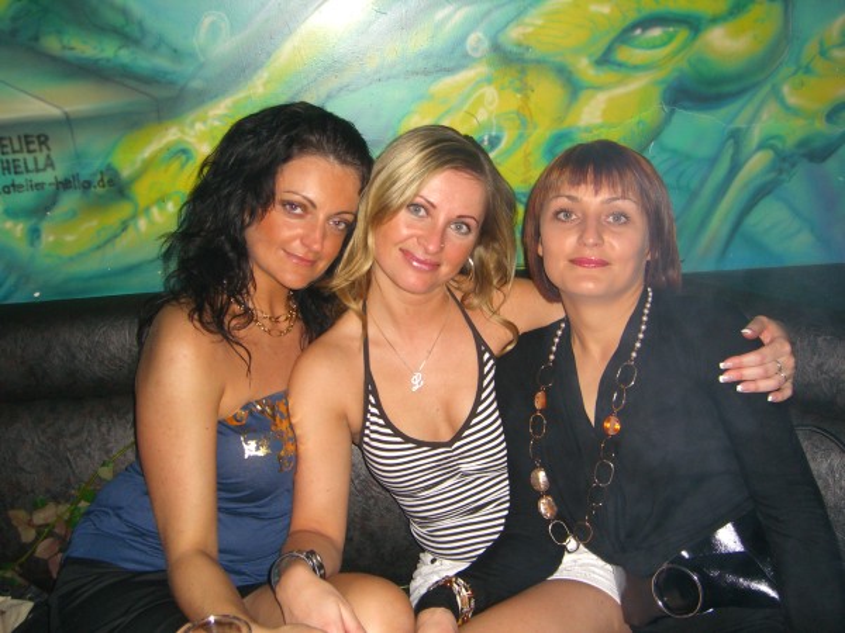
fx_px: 928
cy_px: 316
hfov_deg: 49.0
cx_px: 422
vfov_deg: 37.7
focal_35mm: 38
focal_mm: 7.9
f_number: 2.8
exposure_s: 1/60
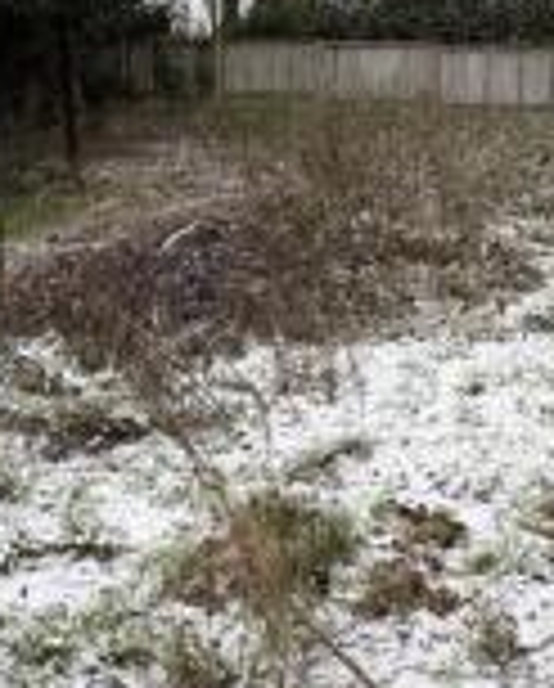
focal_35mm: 52
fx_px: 1063
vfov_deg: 35.7
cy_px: 245
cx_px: 245
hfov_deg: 29.2
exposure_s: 1/165
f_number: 2.2
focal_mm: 2.22
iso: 40
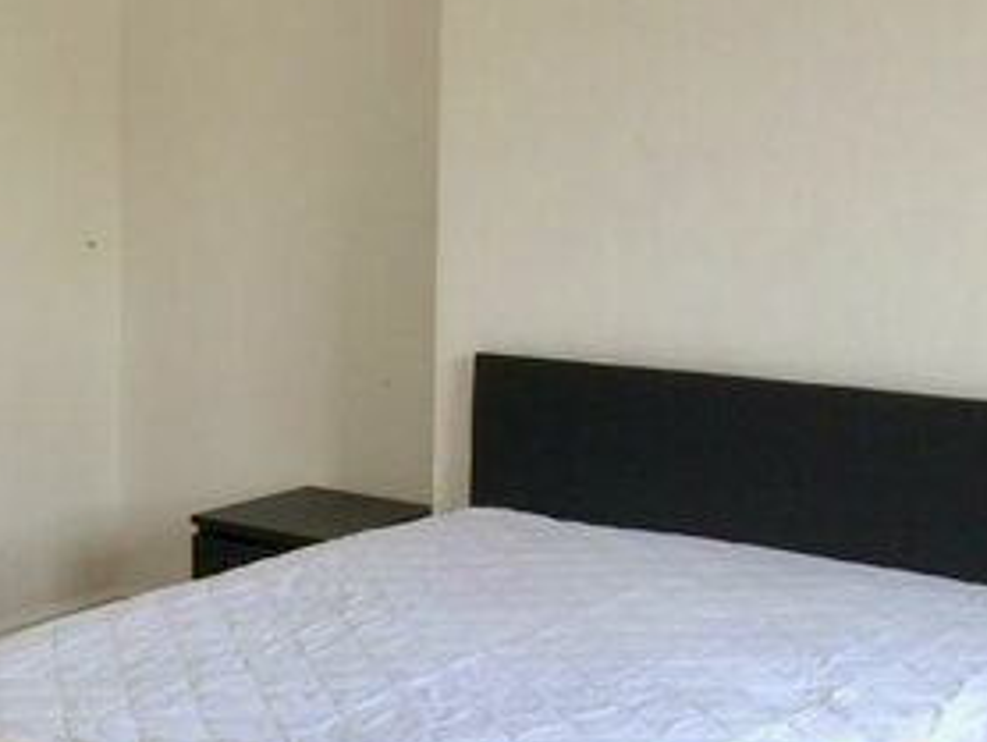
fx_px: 2083
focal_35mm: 73
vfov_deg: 20.2
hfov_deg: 25.1
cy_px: 364
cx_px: -43
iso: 50
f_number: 2.2
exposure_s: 1/100
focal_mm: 4.15
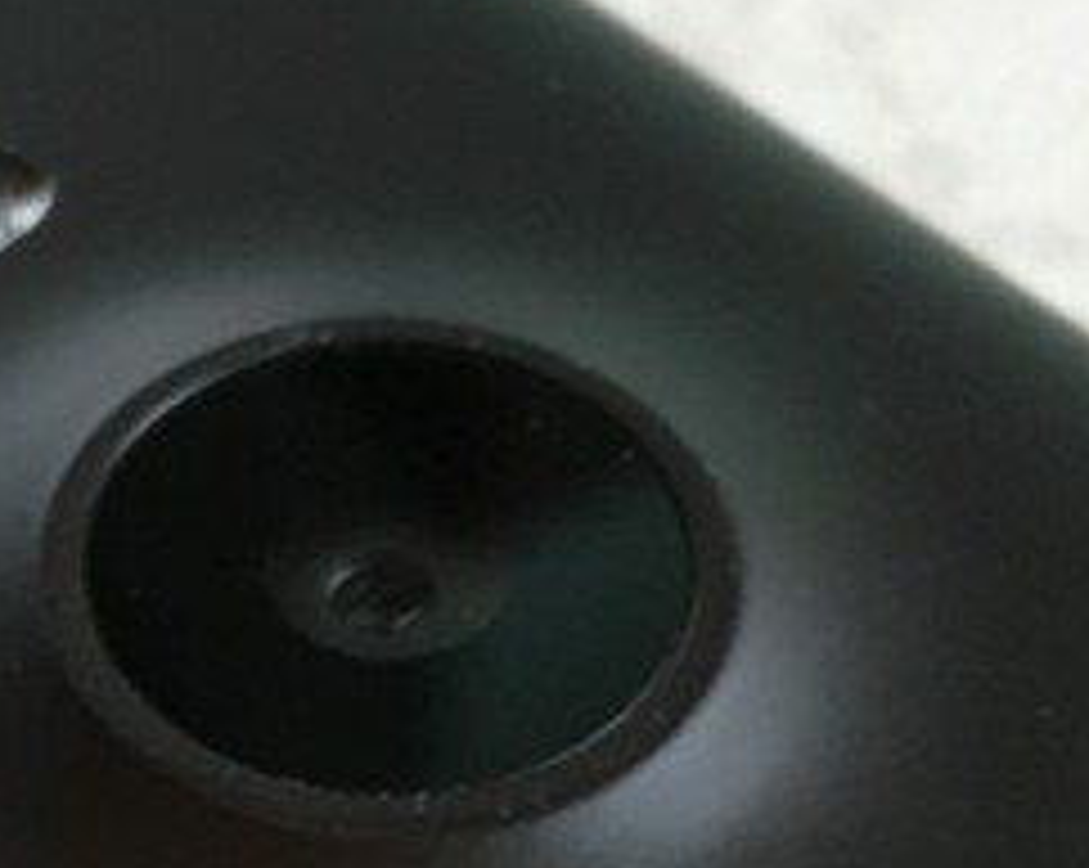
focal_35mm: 120
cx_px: -45
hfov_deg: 15.7
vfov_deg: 12.4
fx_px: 3863
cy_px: 1165
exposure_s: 1/33
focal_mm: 4.15
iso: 160
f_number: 2.2
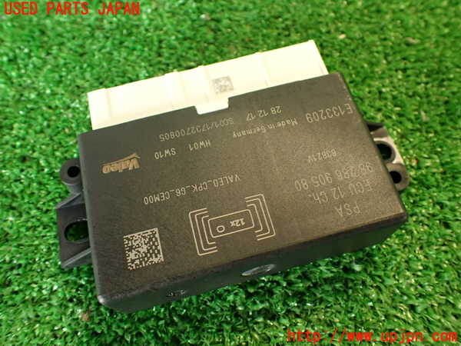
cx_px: 230
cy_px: 173
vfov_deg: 46.8
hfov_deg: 60.0
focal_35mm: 30
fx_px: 400
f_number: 2.3
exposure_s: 1/30
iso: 320
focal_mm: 5.4
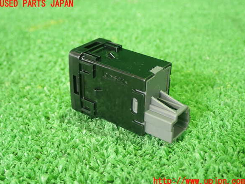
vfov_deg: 28.6
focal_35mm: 51
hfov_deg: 37.5
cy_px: 93
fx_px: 361
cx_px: 122
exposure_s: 1/20
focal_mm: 9.01
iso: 800
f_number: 3.2
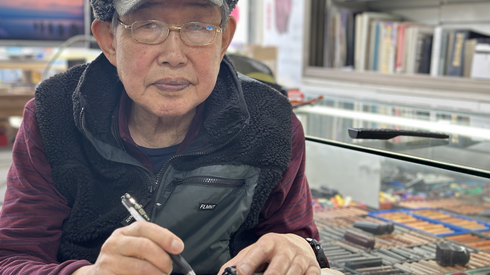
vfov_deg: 19.4
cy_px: 121
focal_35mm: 62
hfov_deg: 33.7
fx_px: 806
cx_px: 201
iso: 160
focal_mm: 6.86
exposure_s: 1/120
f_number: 1.78
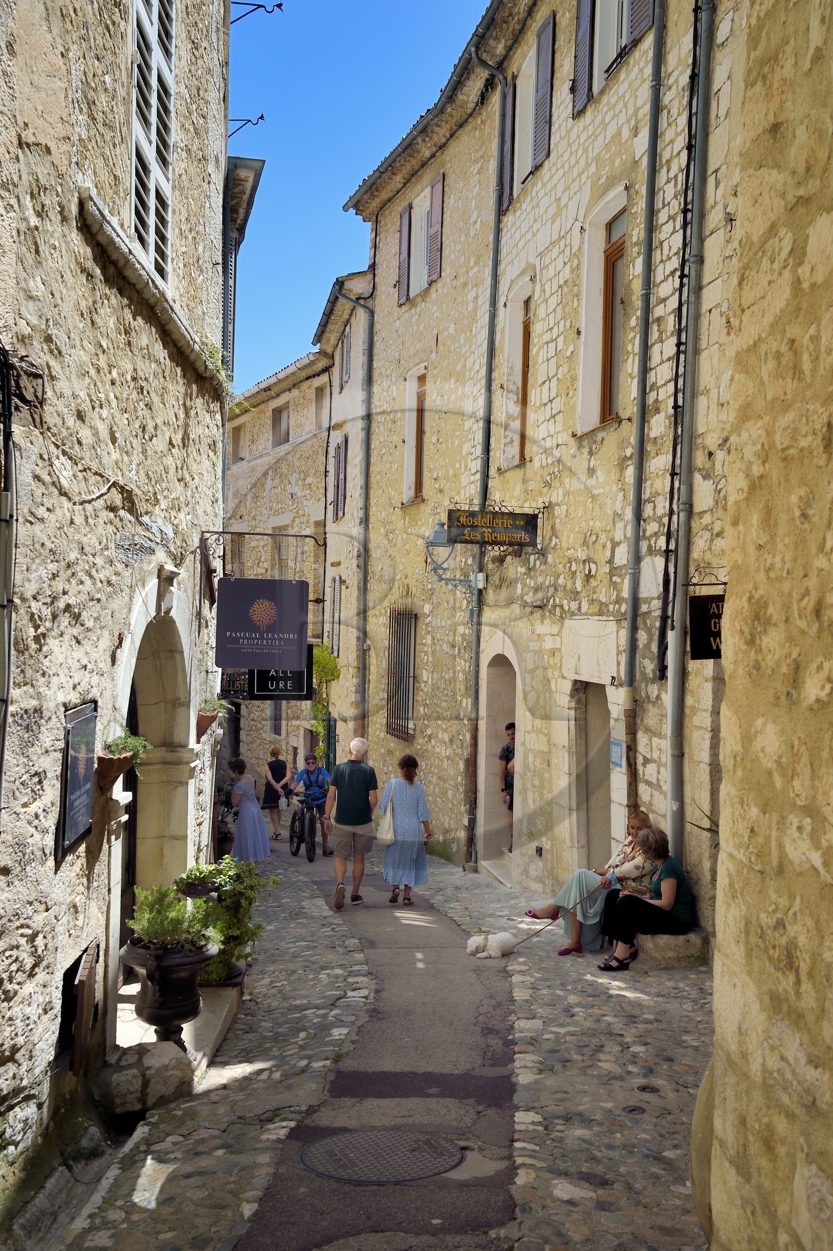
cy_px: 626
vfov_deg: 55.8
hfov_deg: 38.8
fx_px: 1181
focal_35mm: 34
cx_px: 416
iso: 200
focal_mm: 34
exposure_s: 1/500
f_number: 9
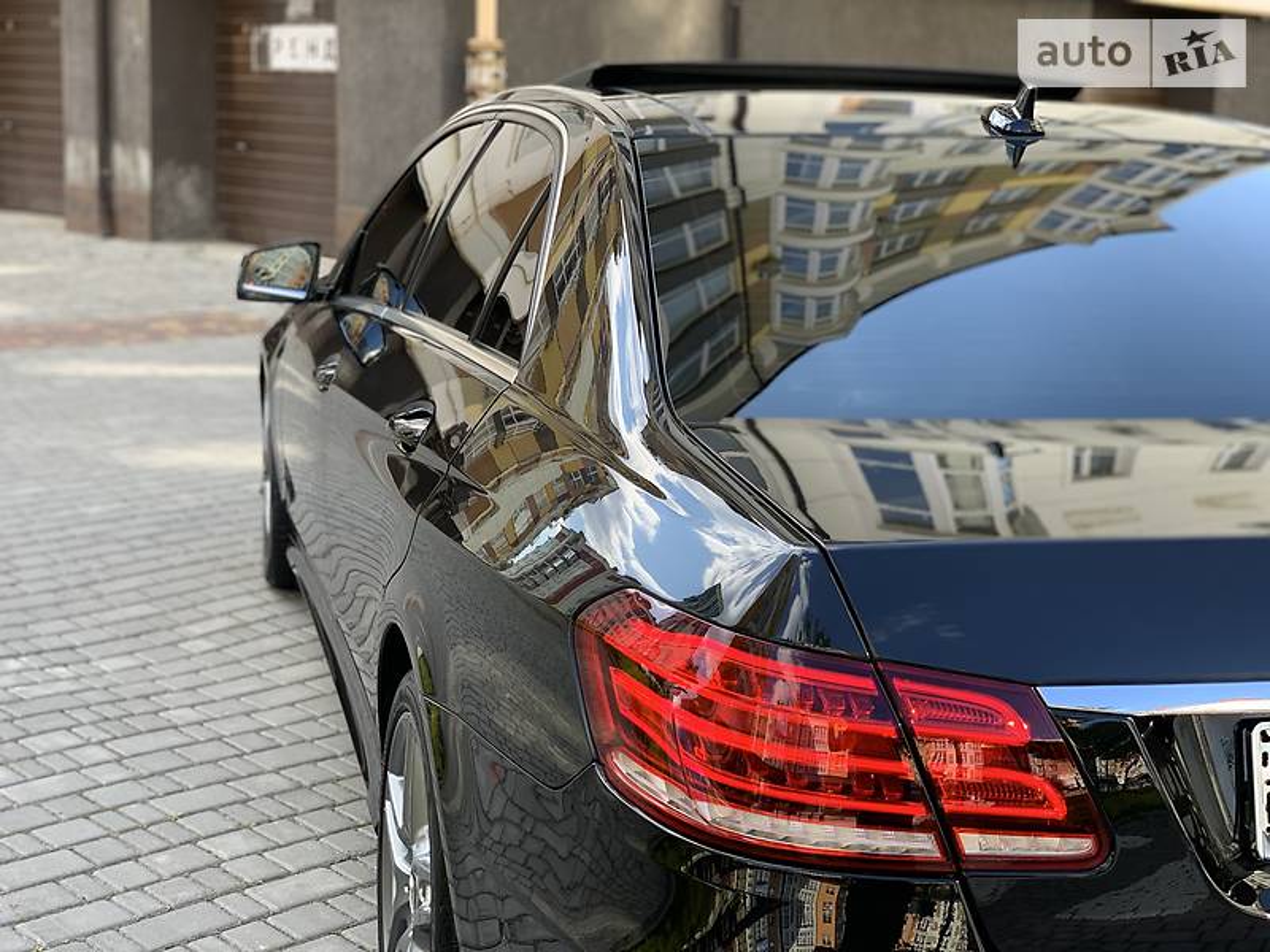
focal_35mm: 52
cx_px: 635
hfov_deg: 36.8
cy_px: 476
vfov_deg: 28.0
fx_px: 1908
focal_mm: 6
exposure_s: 1/122
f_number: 2.4
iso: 16
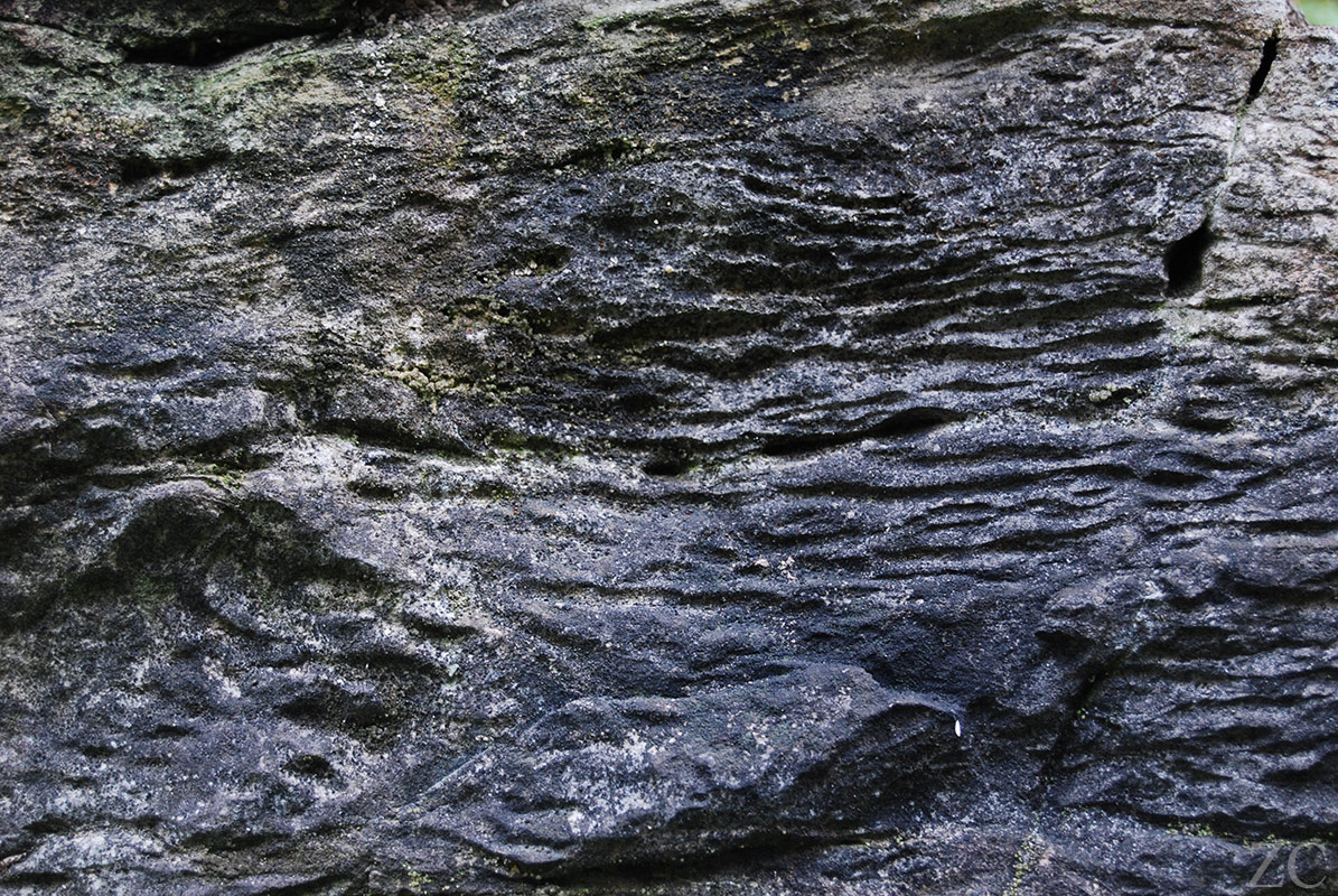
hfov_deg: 24.6
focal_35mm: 82
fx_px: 3070
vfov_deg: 16.6
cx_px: 669
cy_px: 448
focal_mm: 55
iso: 500
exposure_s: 1/30
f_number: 5.6
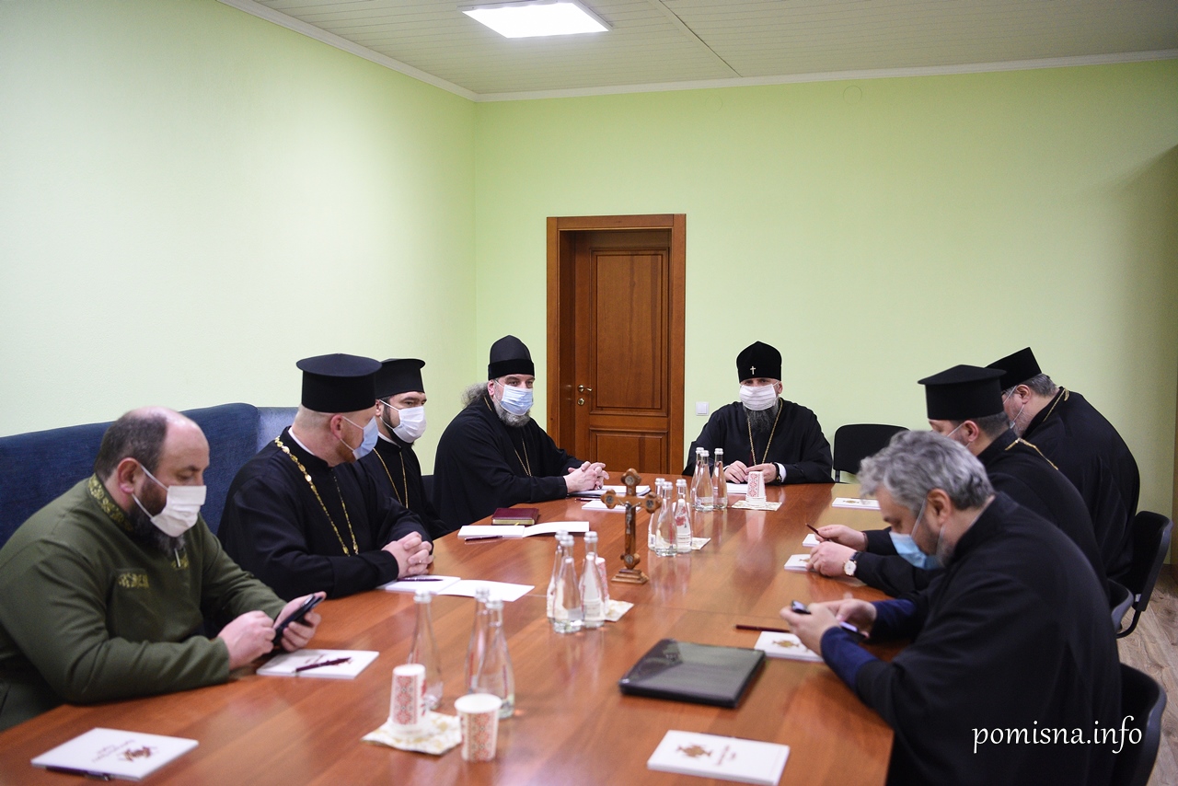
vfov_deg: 37.9
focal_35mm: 35
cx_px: 589
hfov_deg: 54.4
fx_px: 1145
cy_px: 393
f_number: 2.8
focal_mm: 35
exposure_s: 1/200
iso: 2500
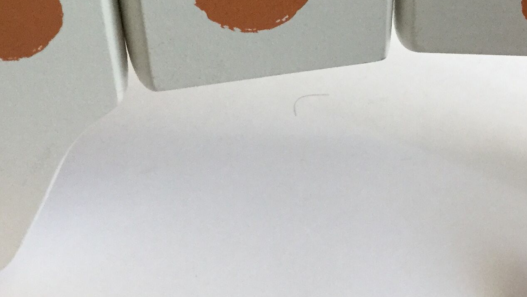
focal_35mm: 87
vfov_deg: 13.9
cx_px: 373
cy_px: 204
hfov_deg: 24.3
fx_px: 1216
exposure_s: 1/33
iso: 64
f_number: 2.4
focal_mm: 3.3
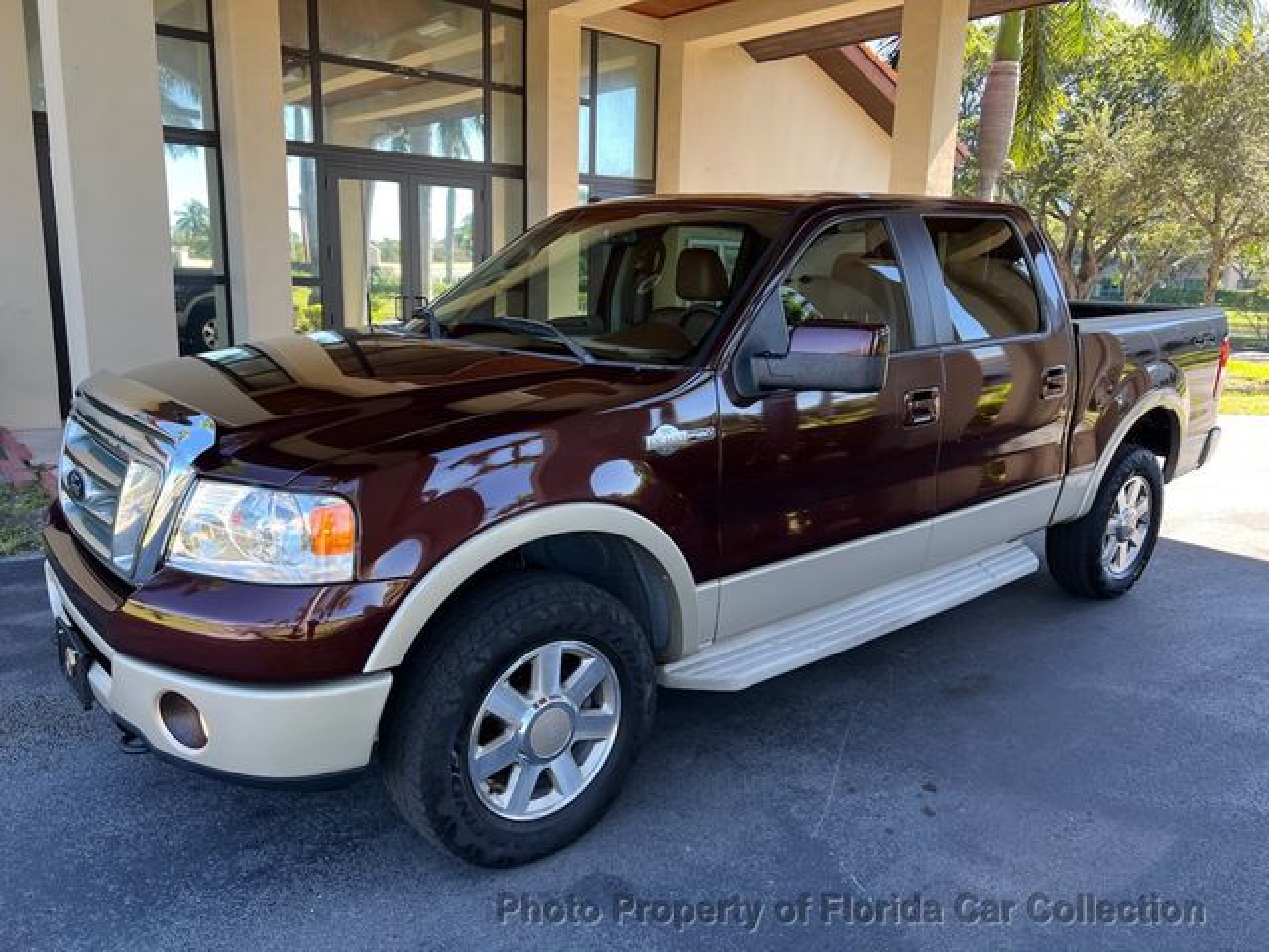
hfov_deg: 67.3
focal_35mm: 26
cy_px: 476
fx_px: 953
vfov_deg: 53.1
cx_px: 634
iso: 40
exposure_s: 1/194
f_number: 1.5
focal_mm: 5.7
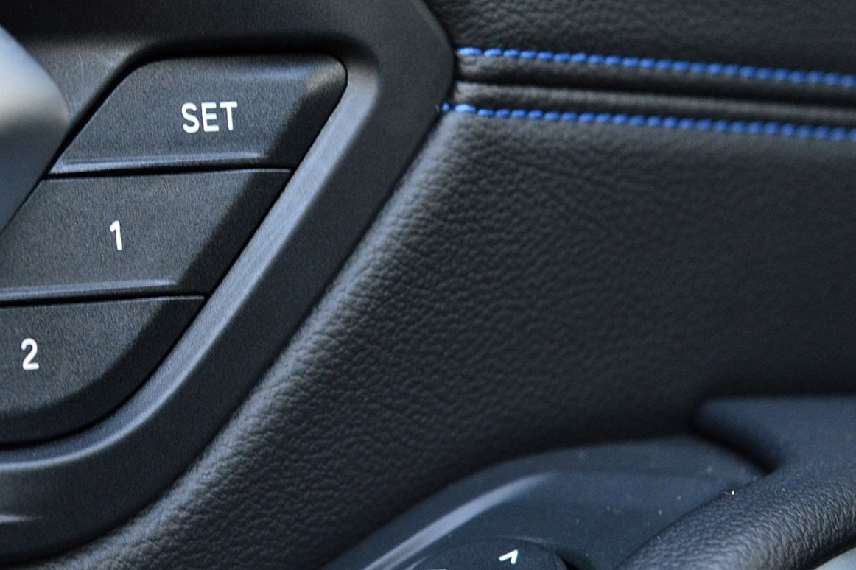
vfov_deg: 11.5
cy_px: 155
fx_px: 2829
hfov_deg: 17.1
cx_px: 162
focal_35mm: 119
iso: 800
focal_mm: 48
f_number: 5.6
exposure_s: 1/60
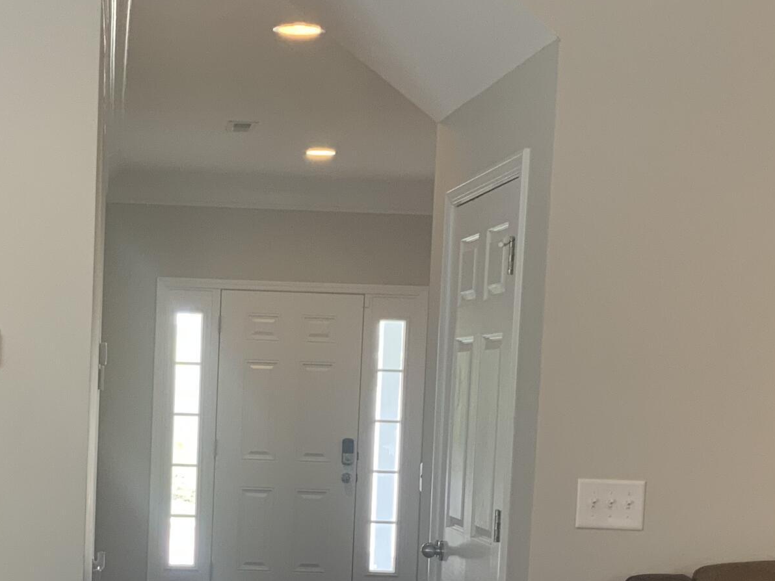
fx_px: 1634
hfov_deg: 26.3
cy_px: 487
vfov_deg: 19.9
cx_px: 188
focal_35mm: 73
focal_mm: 3
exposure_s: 1/60
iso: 64
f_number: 1.8
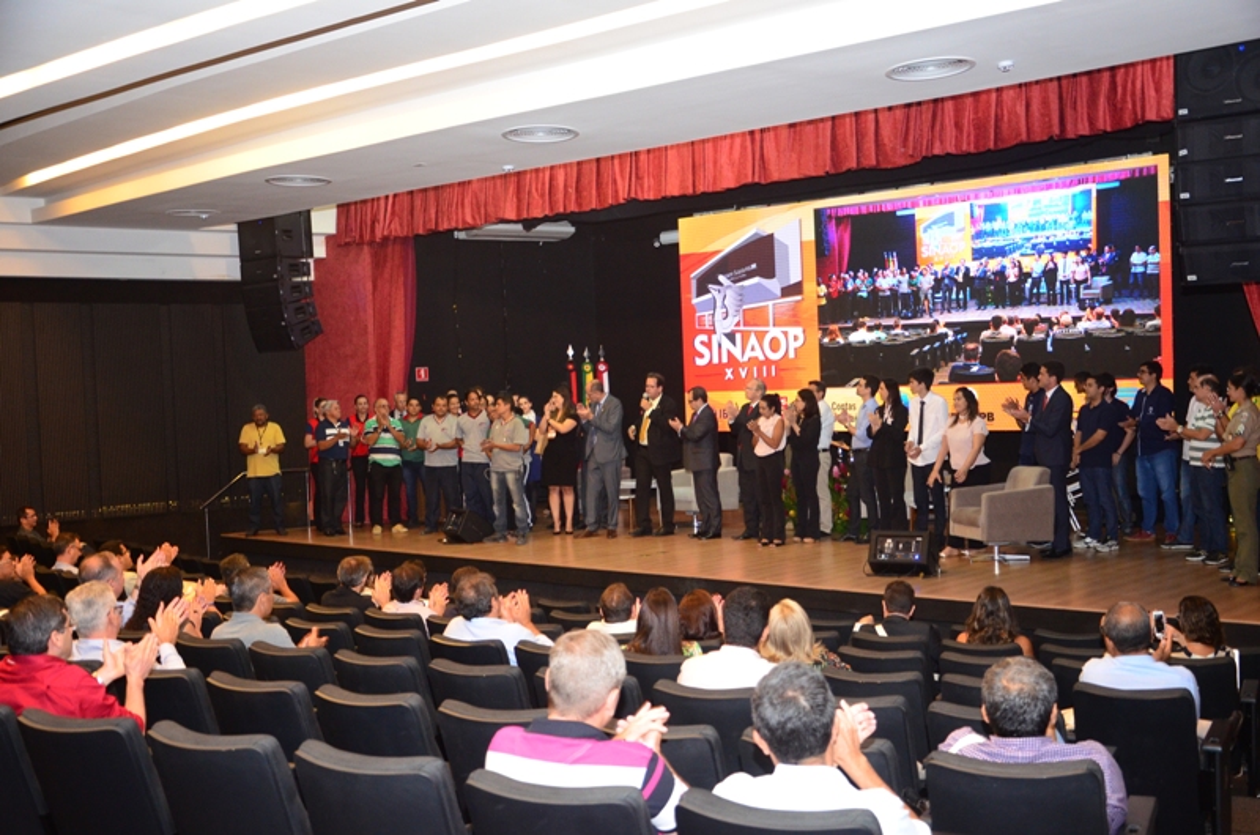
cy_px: 418
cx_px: 630
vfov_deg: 34.1
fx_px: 1362
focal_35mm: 39
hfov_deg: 49.6
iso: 1600
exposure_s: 1/80
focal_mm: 26
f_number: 4
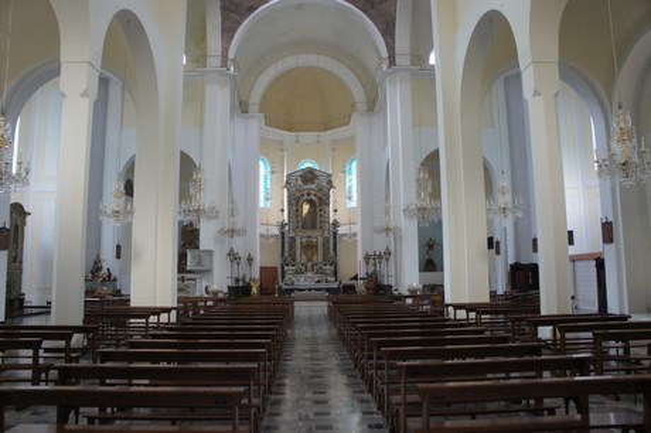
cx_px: 326
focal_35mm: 27
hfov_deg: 67.4
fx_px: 488
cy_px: 216
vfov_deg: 47.9
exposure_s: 1/100
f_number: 3.5
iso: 1600
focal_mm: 18
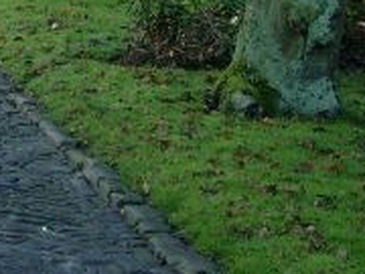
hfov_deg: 12.0
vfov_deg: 9.4
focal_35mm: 151
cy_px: -221
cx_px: -302
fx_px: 1592
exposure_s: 1/71.2
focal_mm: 7.13
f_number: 2
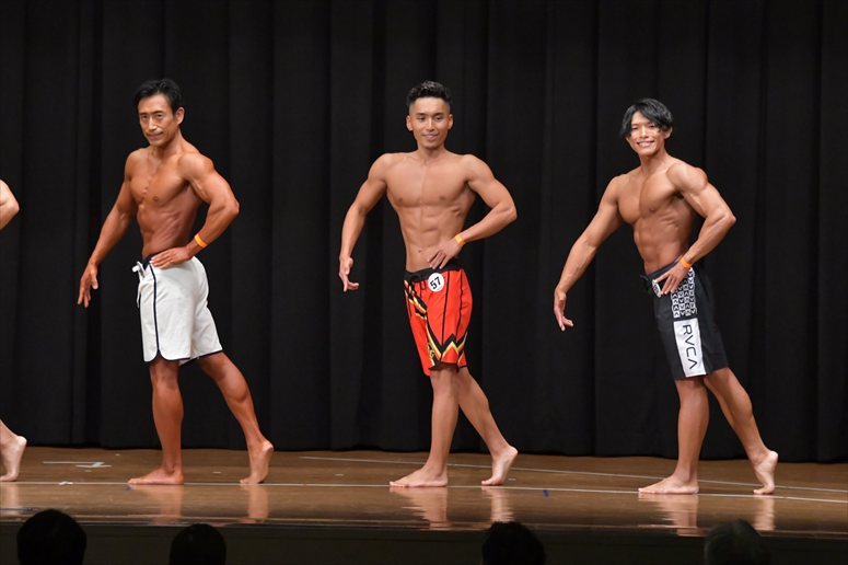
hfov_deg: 10.2
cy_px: 282
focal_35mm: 202
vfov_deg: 6.8
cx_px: 424
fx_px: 4756
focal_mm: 135
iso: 6400
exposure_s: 1/400
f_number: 5.6
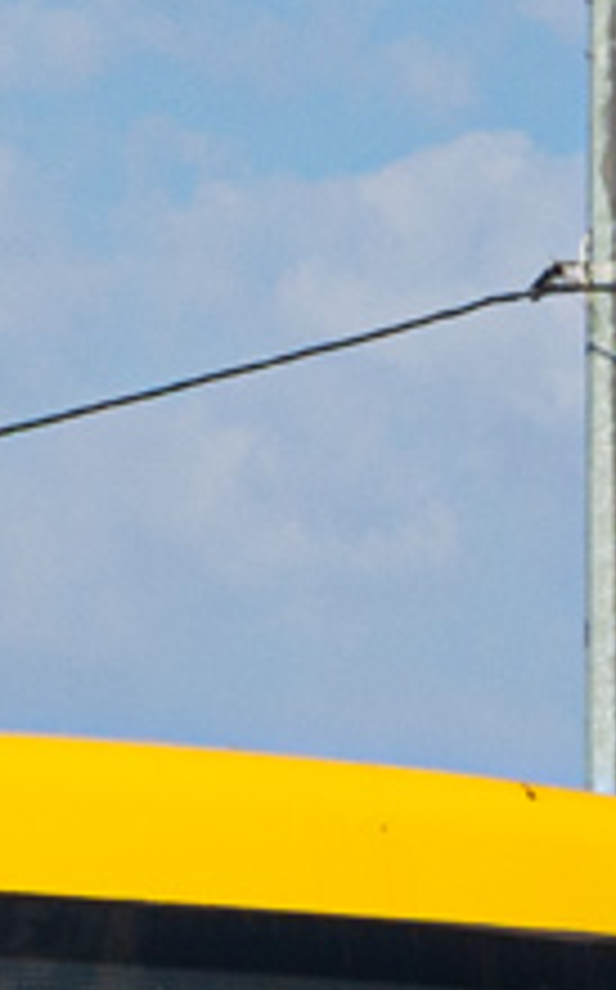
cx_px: -1016
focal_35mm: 313
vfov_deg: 6.6
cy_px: 1568
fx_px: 8430
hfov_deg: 4.1
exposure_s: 1/1000
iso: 100
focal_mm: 30
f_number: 5.6
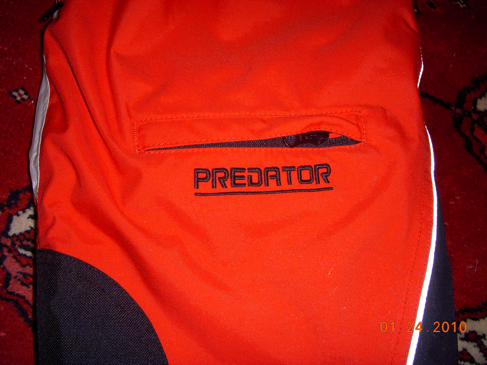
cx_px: 244
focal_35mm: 38
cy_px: 182
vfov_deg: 37.7
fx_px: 535
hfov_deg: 49.0
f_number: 3.3
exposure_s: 1/30
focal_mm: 6.3
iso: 100
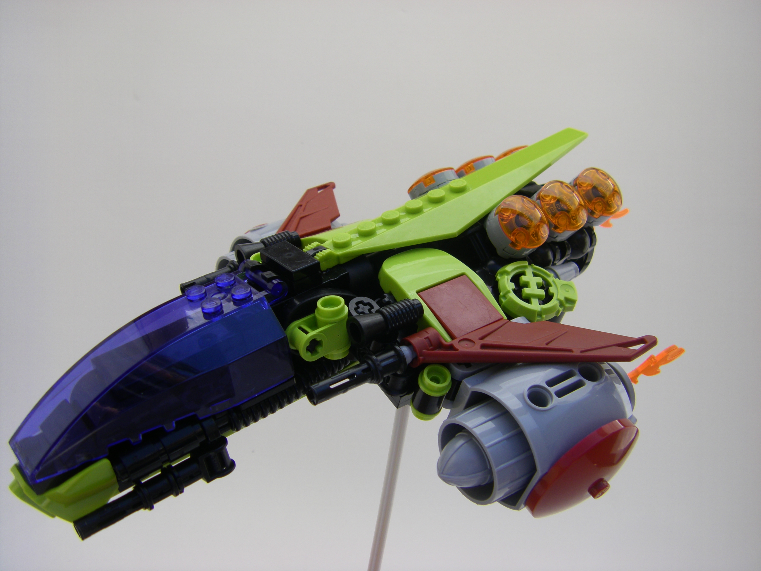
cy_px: 286
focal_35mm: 38
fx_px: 835
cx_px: 380
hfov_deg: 49.0
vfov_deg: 37.7
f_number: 3.5
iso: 64
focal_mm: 6.3
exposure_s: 1/320
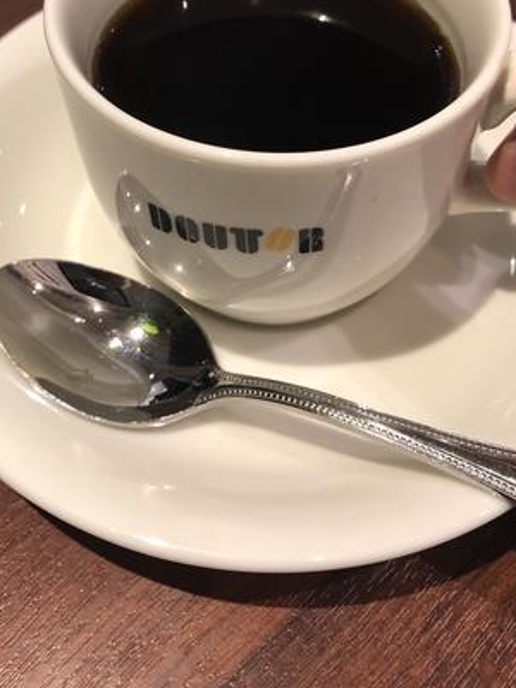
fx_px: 835
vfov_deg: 43.6
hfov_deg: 34.3
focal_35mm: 42
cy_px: 186
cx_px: 275
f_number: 1.8
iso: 40
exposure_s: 1/17
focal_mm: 3.99
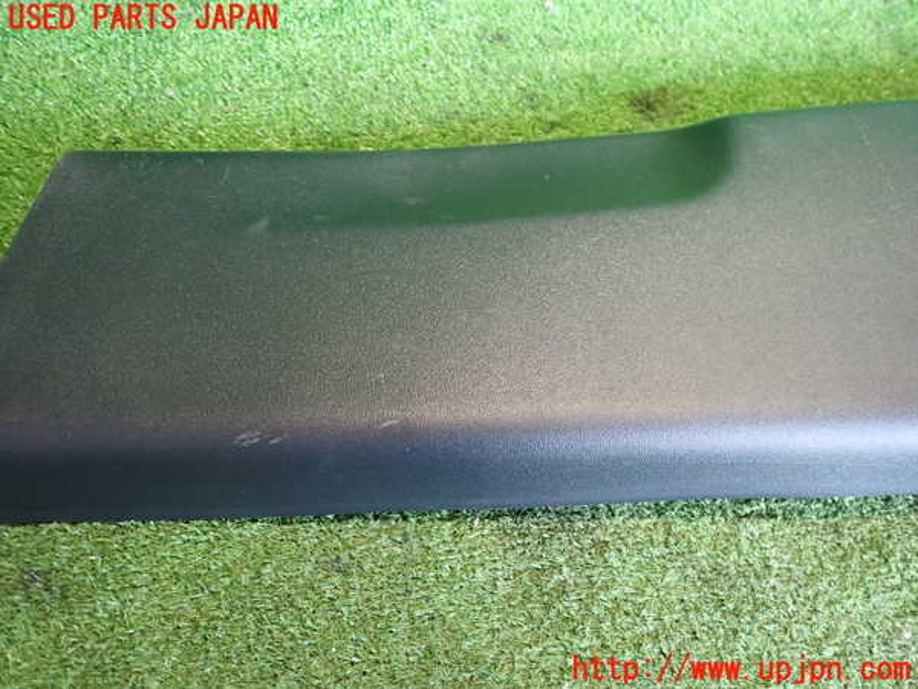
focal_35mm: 25
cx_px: 459
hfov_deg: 69.4
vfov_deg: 54.9
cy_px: 344
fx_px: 663
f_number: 2
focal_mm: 4.5
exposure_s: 1/30
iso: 500
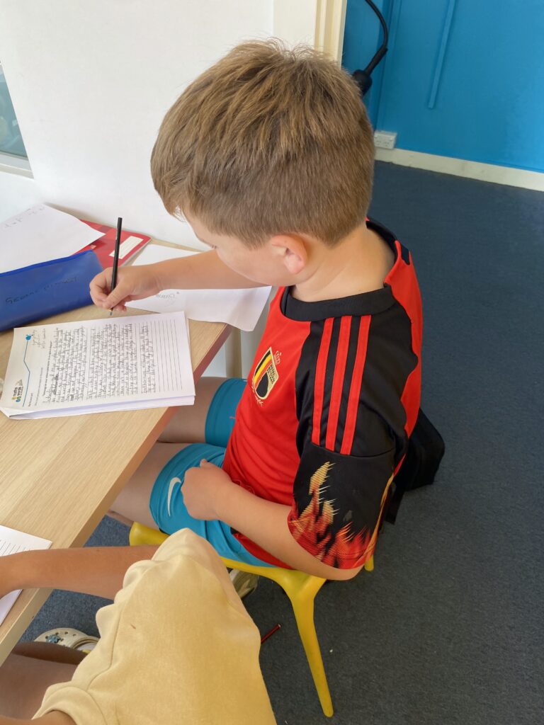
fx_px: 545
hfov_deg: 53.1
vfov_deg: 67.3
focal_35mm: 26
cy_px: 362
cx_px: 272
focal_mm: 4.25
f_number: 1.8
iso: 32
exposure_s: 1/152
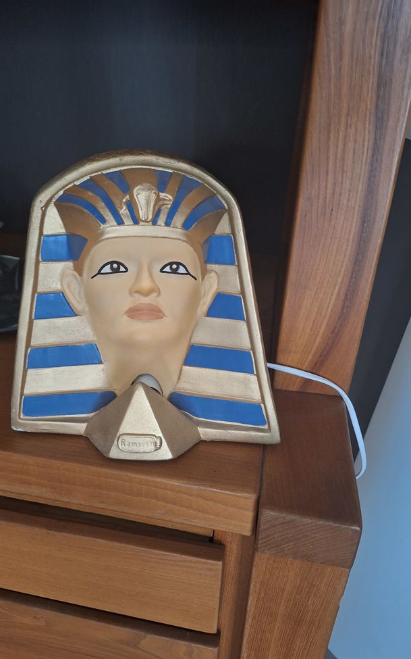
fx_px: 448
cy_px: 333
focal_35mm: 25
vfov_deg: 72.6
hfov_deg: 49.2
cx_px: 183
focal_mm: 5.54
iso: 250
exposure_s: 1/33
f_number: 1.8
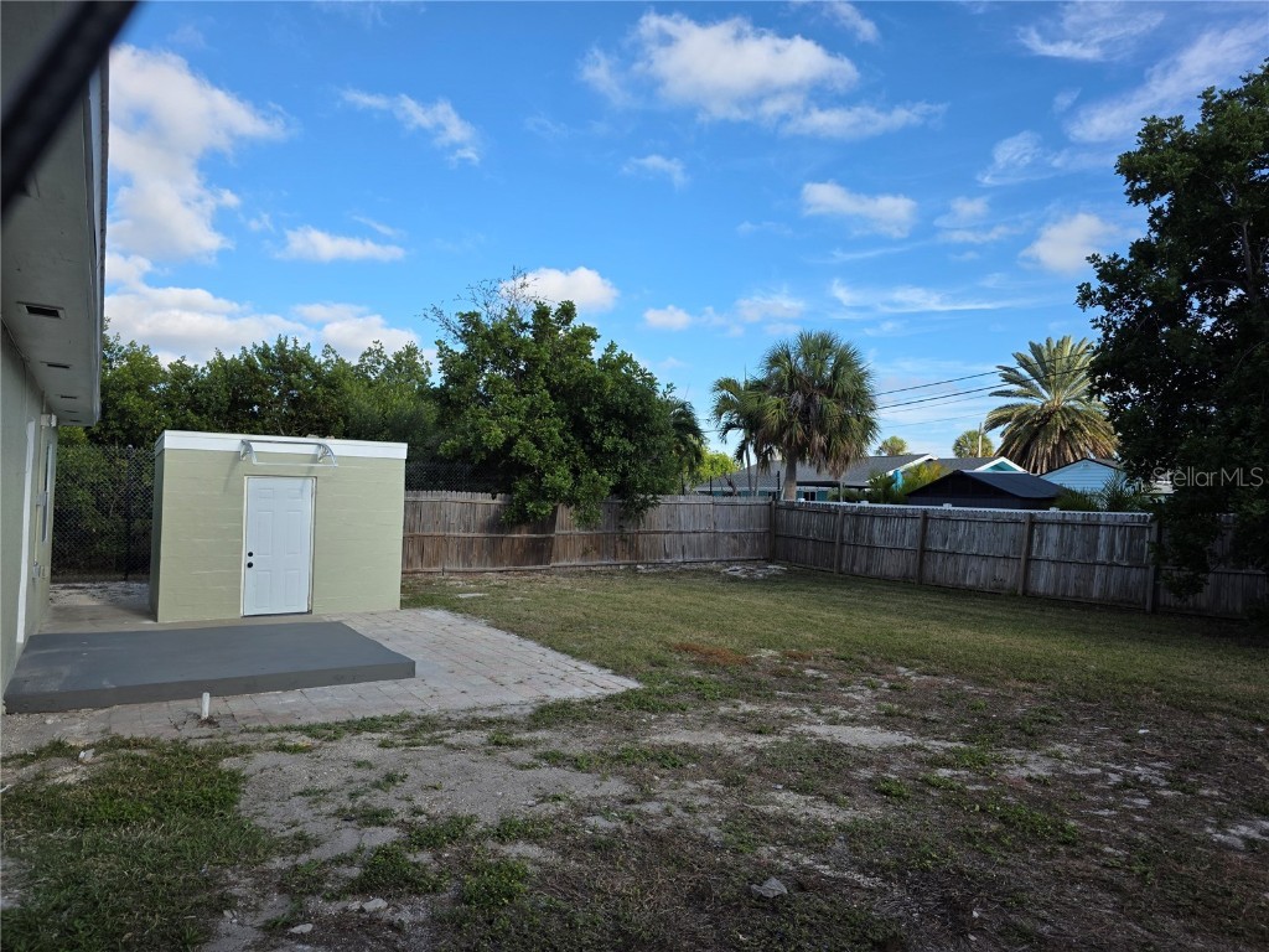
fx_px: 843
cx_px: 634
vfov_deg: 58.9
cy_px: 476
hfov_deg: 73.9
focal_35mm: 23
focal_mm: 6.3
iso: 80
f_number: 1.7
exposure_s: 1/3282
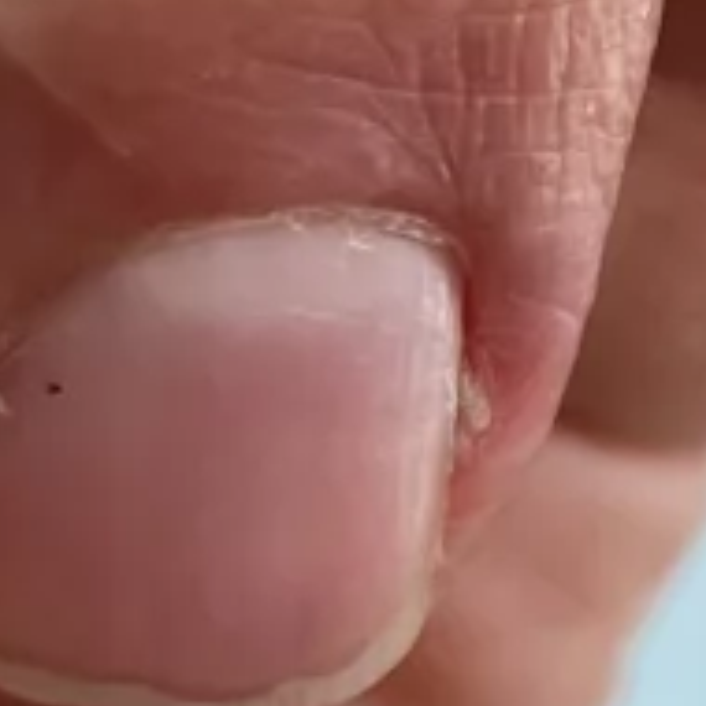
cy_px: 554
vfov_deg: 12.0
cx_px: 1724
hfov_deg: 10.3
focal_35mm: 145
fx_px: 3346
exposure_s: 1/95
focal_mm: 4.2
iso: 125
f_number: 1.6
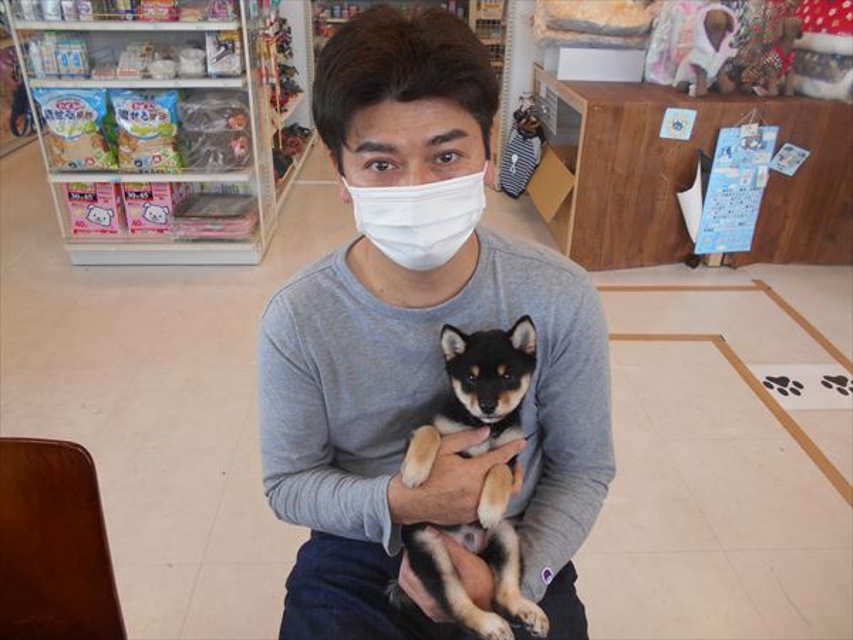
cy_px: 320
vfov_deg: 53.1
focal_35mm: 26
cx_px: 426
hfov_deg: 67.3
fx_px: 641
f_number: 3.2
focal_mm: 4.6
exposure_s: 1/60
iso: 80
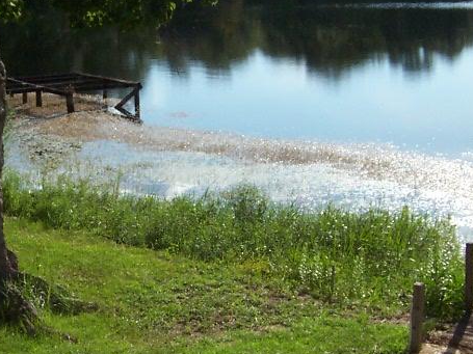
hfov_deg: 22.4
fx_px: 1188
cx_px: 144
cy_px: 179
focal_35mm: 87
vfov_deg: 17.0
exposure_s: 1/350
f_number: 5.6
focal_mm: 5.5
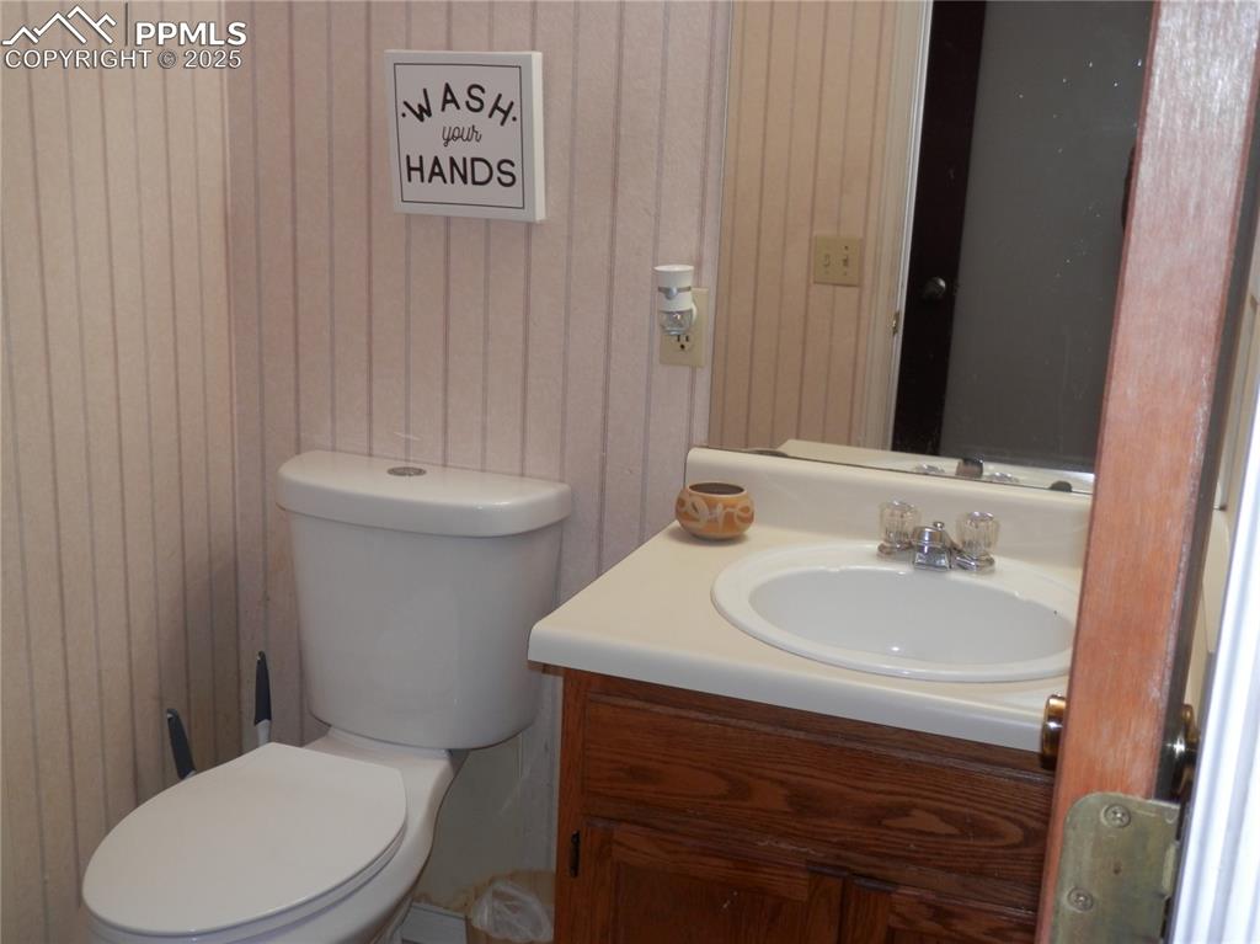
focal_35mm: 37
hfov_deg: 50.2
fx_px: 1346
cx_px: 630
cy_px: 472
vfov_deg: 38.6
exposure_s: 1/40
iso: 100
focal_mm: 6.6
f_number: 3.6
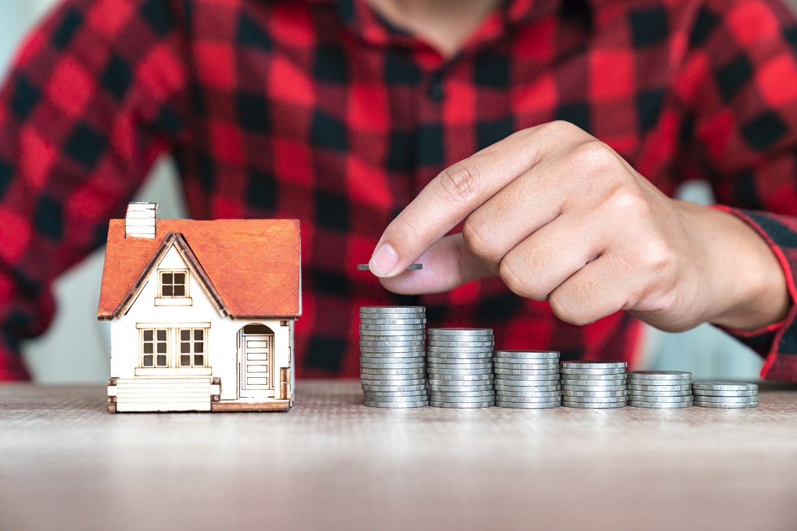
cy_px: 266
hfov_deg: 28.8
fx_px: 1549
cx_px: 398
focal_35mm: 70
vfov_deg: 19.5
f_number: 4
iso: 500
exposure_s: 1/100
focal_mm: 70
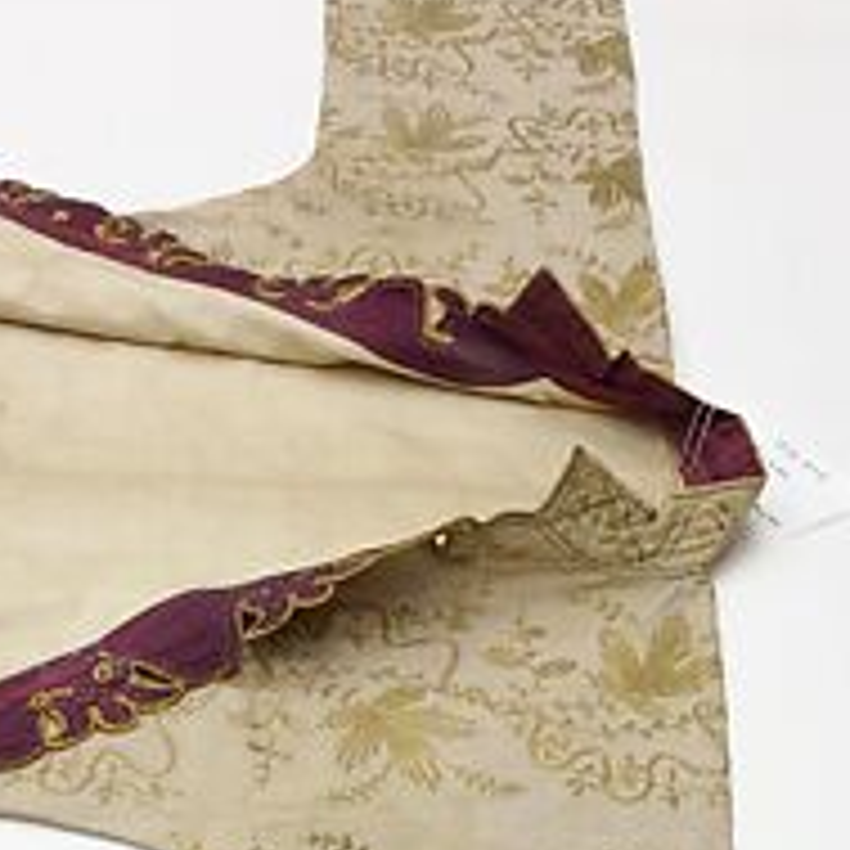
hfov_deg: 19.9
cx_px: 463
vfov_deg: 17.6
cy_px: 1318
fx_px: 2417
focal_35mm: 87
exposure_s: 1/60
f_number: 2.4
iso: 25
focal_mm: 3.3
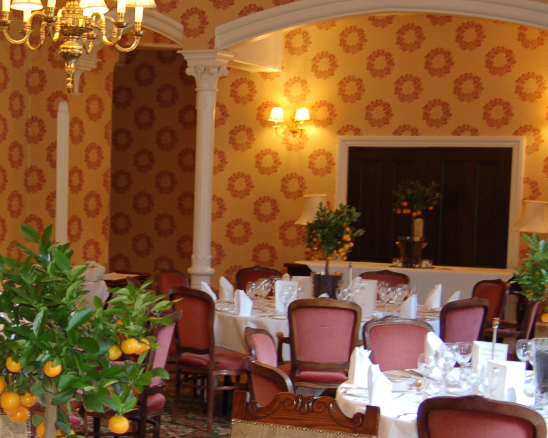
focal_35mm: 73
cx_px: 65
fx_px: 1184
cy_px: 294
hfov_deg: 25.3
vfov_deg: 20.9
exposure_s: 1/20
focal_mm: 20
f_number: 3.8
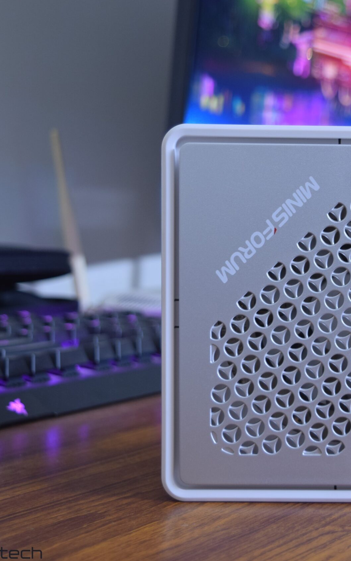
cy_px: 280
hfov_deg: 17.7
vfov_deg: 28.7
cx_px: 350
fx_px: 1098
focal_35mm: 72
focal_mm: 31
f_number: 4.2
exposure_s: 1/8
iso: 400
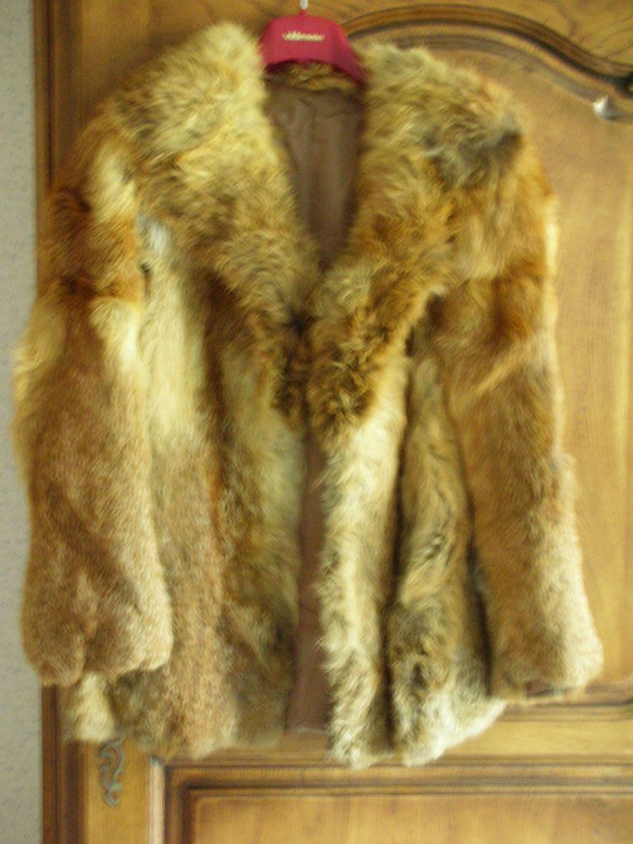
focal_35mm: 61
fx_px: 1487
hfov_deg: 24.0
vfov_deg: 31.7
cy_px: 422
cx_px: 316
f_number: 4
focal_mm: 10.1
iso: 200
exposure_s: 1/8.7
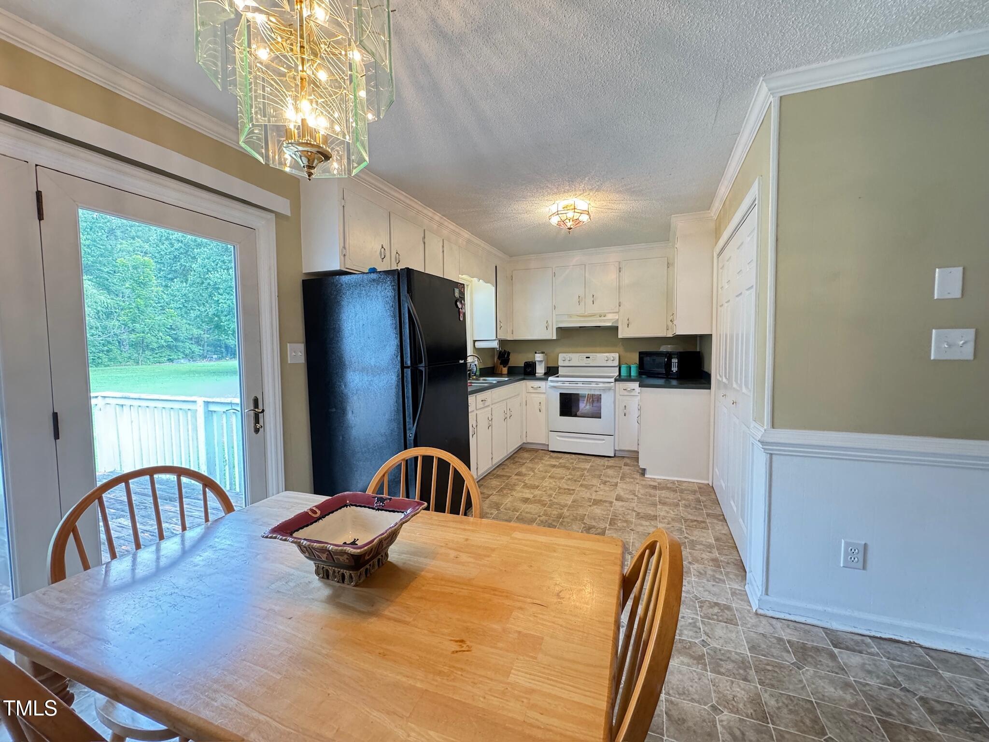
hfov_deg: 102.1
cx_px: 494
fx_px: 400
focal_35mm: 14
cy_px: 371
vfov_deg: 85.7
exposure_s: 1/60
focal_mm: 2.22
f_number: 2.2
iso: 400
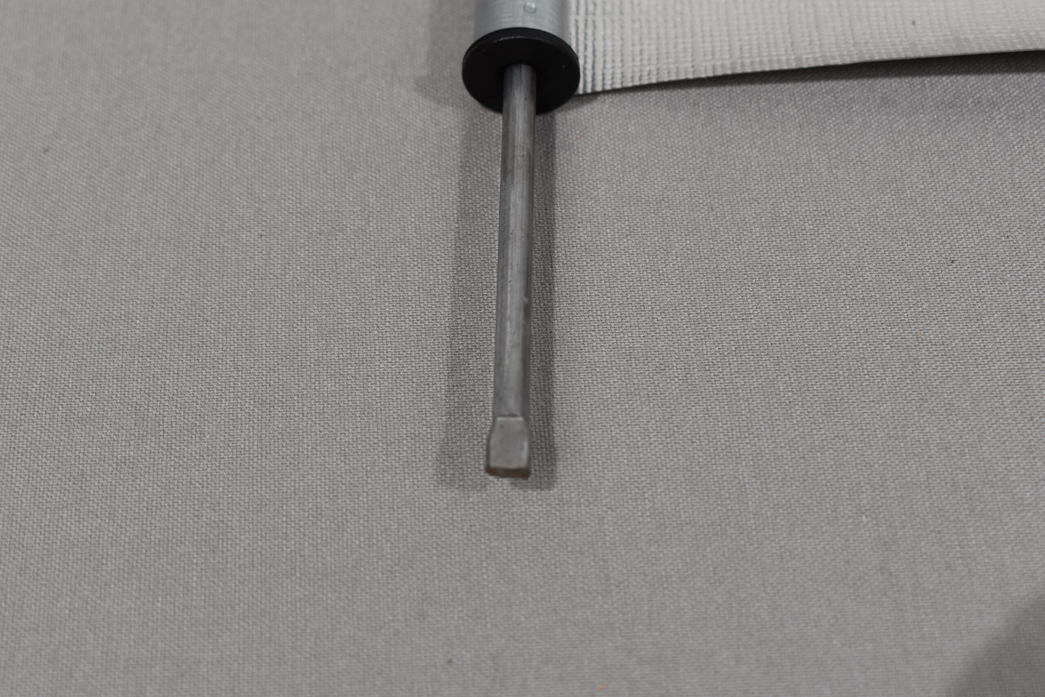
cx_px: 522
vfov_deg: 21.6
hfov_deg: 31.9
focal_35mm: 63
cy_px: 348
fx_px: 1829
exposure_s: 1/60
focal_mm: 42
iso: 400
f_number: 8
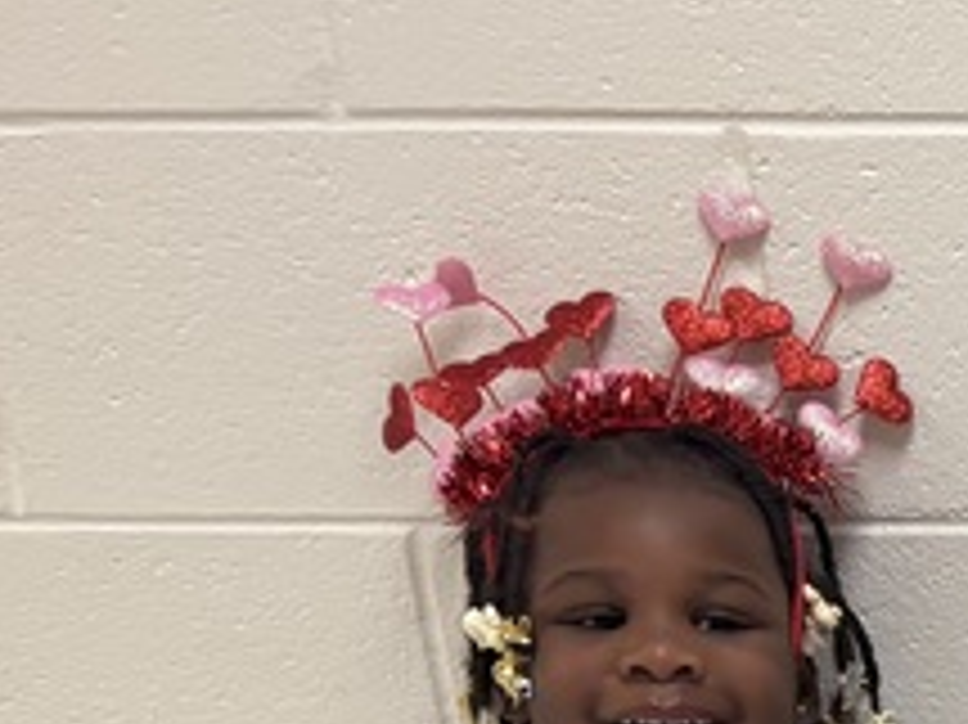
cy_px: 1273
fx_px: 3466
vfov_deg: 11.2
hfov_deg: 13.0
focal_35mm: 124
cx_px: 2152
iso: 125
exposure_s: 1/60
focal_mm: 5.96
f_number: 1.6
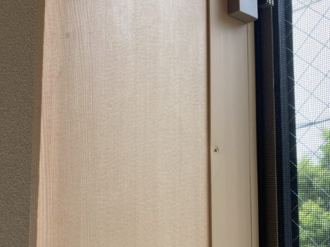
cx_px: 111
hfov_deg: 40.0
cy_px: 179
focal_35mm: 47
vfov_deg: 30.4
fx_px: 448
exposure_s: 1/130
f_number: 1.8
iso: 20
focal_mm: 3.99
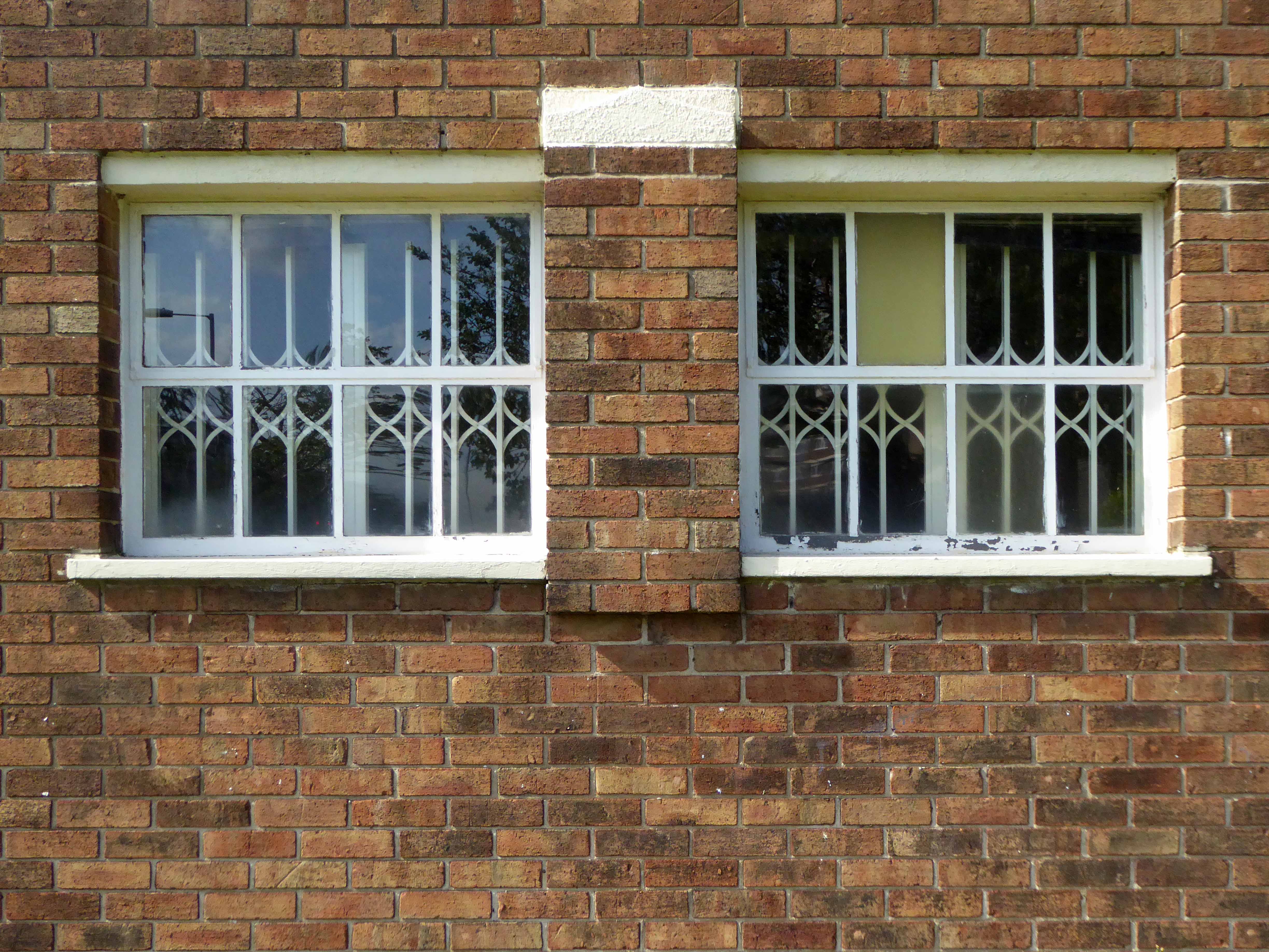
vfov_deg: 30.9
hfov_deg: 40.4
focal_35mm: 47
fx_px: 1723
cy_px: 476
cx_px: 634
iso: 400
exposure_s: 1/800
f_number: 4
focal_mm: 8.4
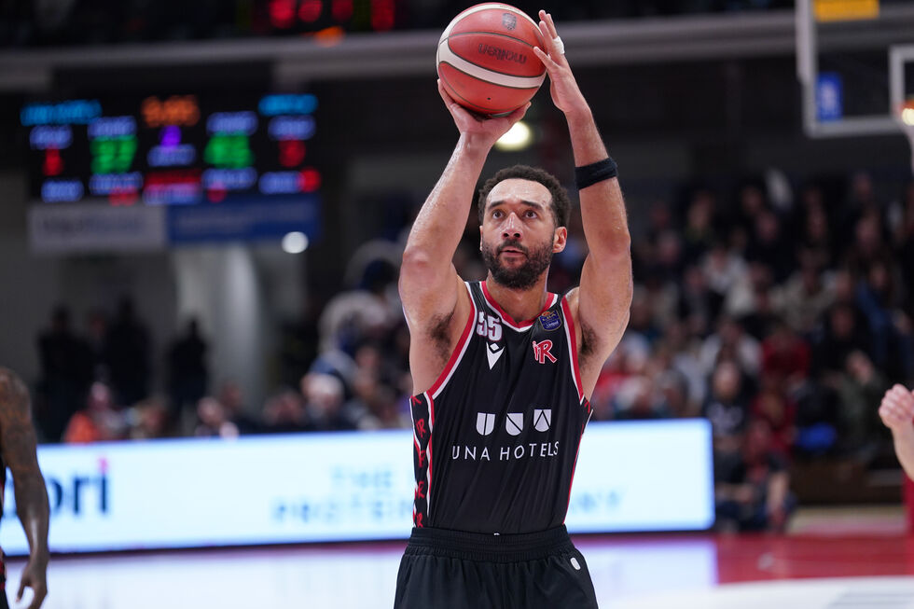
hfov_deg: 12.2
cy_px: 304
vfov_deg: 8.2
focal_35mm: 168
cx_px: 457
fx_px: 4264
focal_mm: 168
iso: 2000
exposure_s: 1/1250
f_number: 2.8
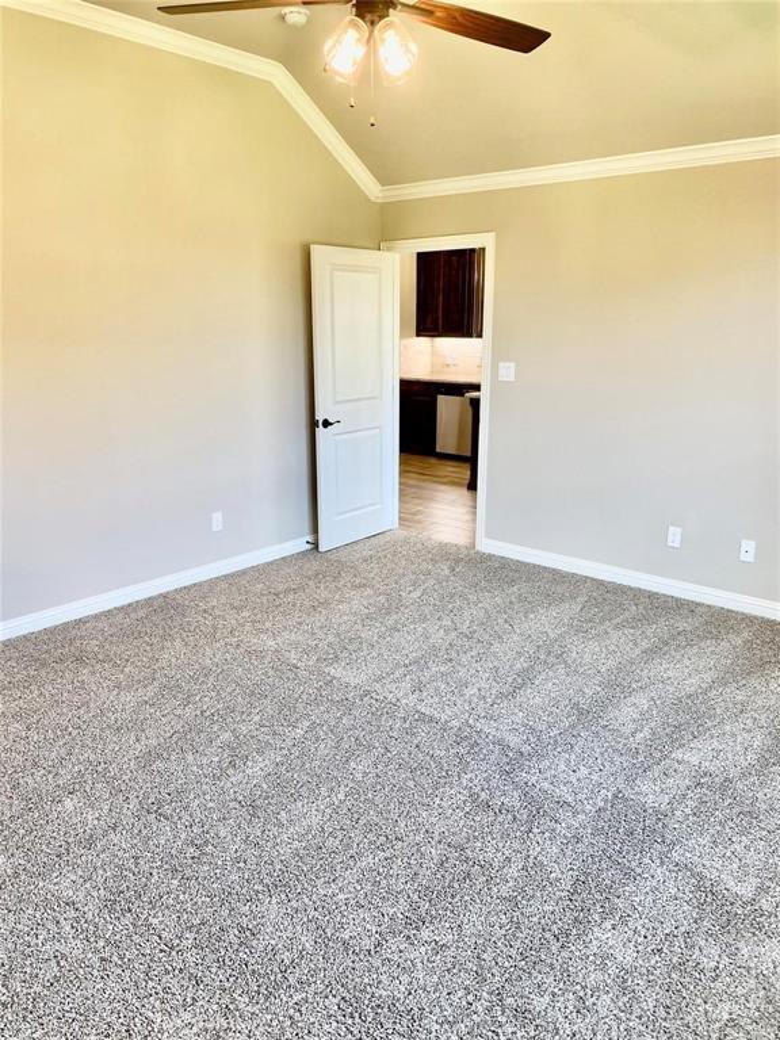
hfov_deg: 53.1
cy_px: 520
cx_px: 390
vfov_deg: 67.3
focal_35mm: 26
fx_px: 781
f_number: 1.8
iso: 64
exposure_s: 1/60
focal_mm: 4.25
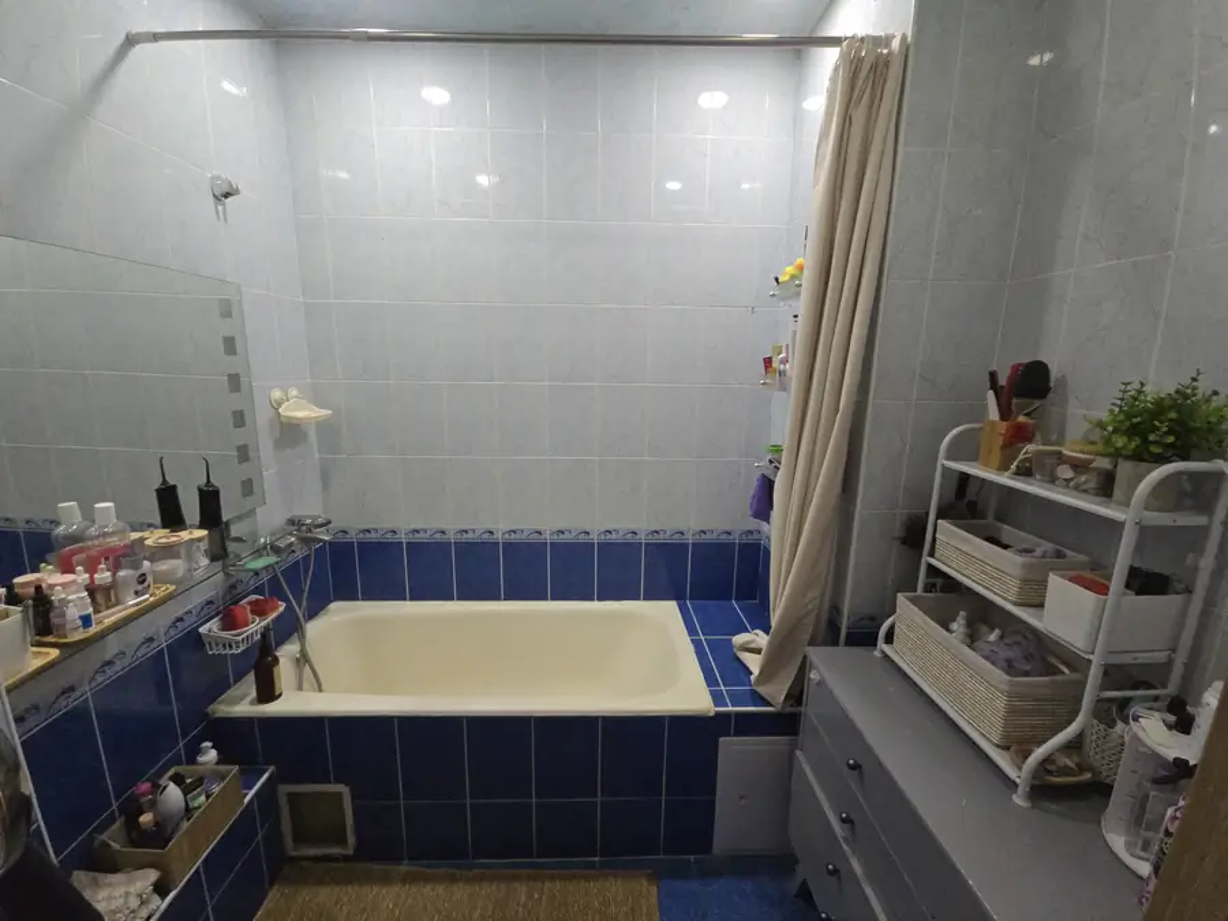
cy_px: 460
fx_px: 461
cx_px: 614
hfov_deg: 106.2
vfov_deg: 89.9
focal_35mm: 13
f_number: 2.2
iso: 250
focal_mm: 2.2
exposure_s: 1/50
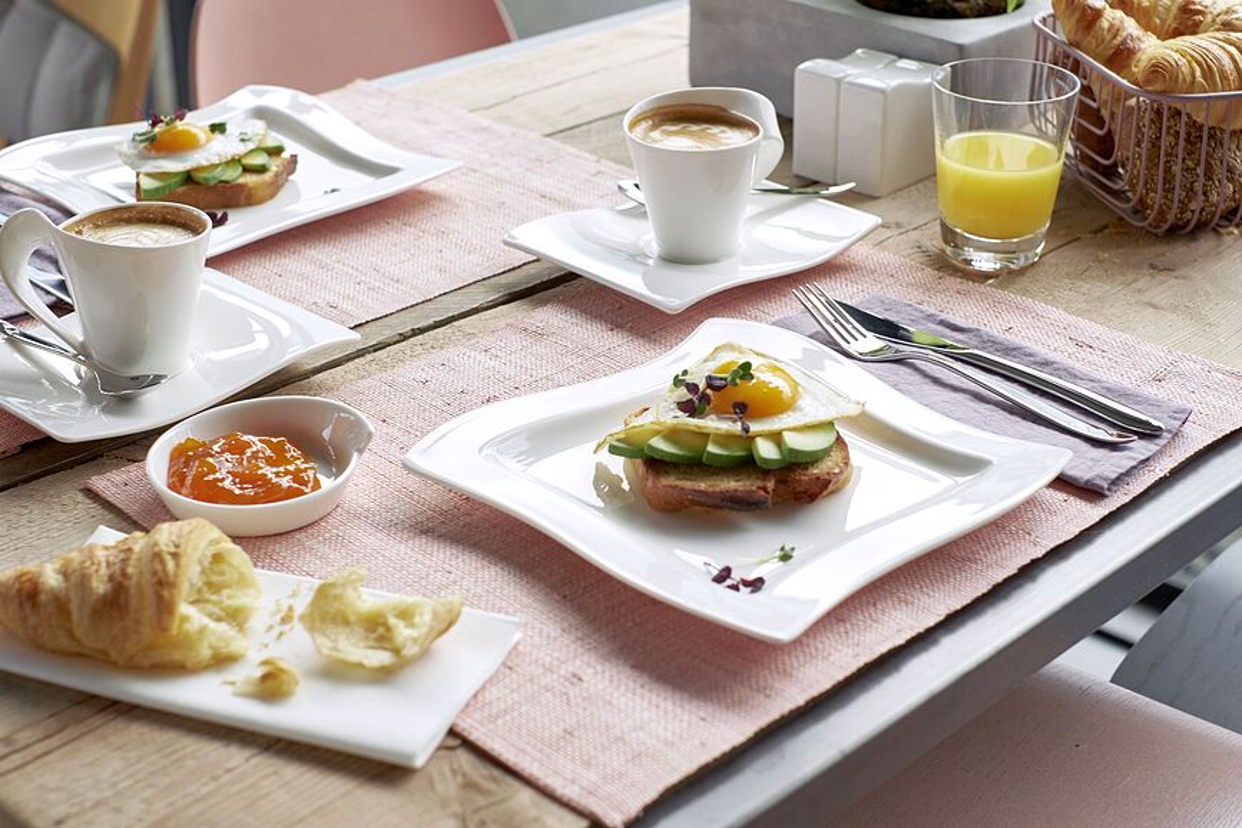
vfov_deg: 25.5
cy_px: 414
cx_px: 621
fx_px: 1828
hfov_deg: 37.5
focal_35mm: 53
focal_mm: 35
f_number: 4
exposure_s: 1/80
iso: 800
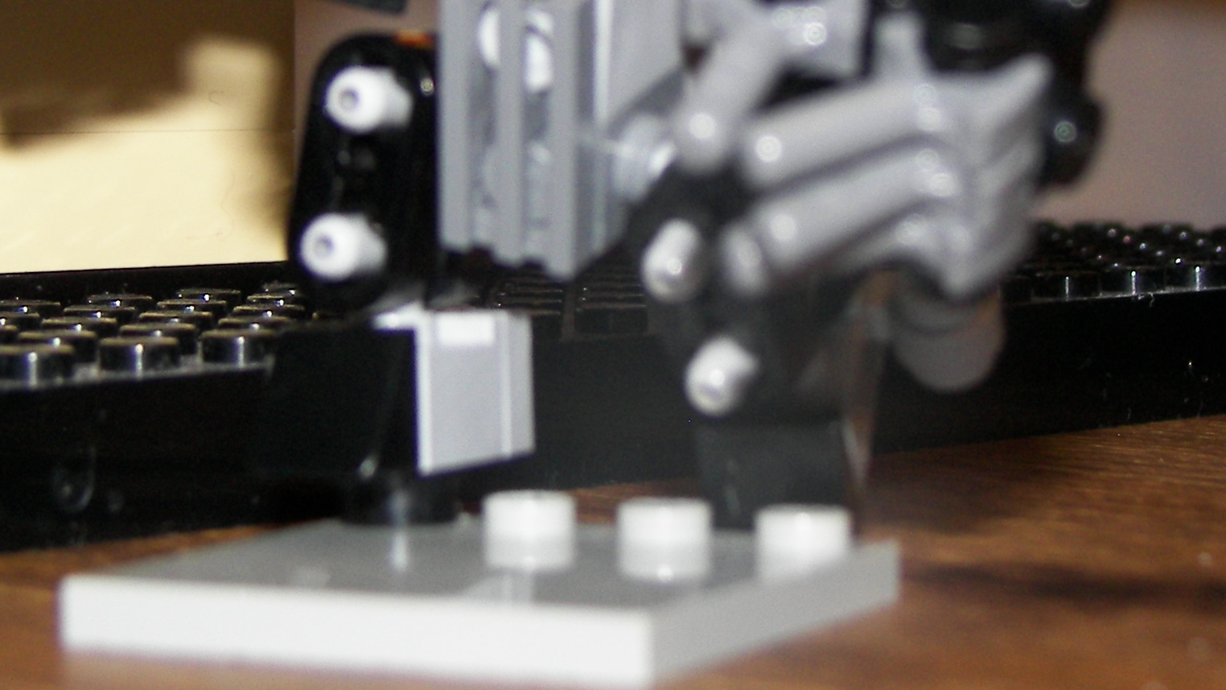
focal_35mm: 139
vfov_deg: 8.7
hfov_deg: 15.5
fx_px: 4518
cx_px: 588
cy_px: 140
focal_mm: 12.4
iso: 100
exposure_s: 1/40
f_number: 2.8
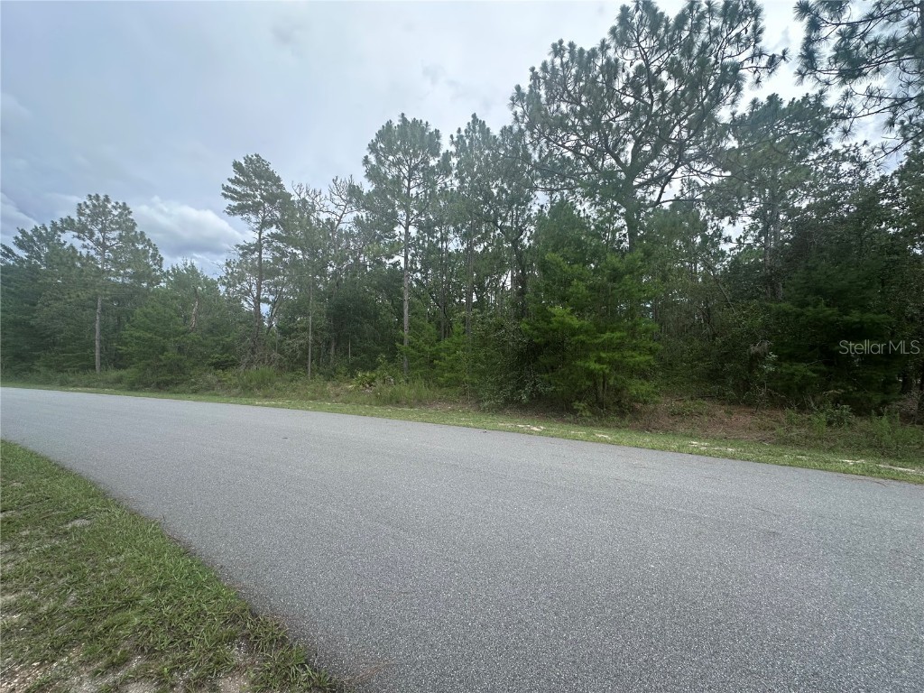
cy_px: 346
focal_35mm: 14
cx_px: 462
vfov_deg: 85.7
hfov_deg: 102.1
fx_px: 374
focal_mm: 2.22
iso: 50
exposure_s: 1/711
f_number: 2.2
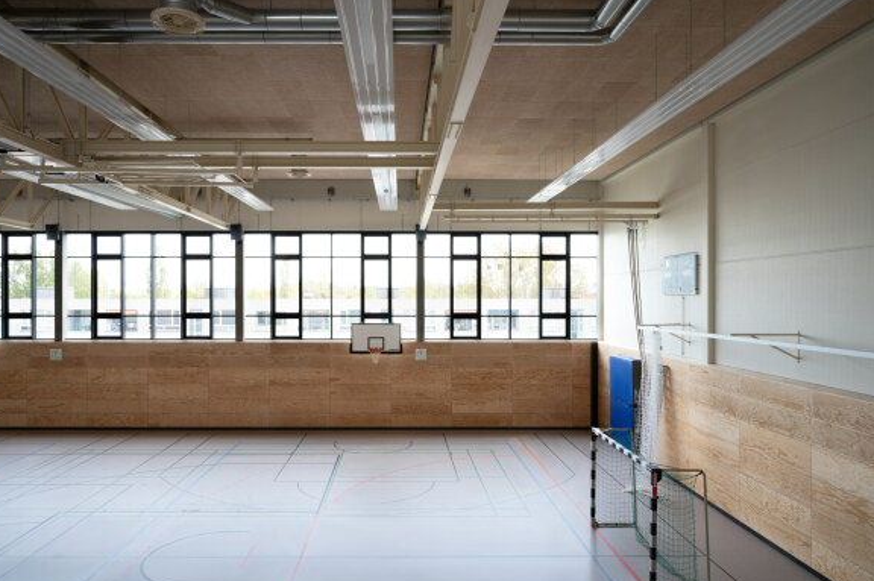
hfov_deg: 71.6
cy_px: 297
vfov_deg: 51.2
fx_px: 606
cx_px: 435
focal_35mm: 25
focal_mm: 24
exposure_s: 1
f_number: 18
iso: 100
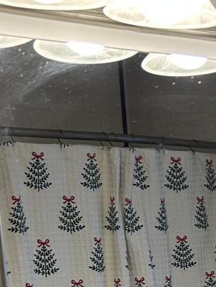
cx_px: 302
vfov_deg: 16.3
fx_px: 924
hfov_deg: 12.8
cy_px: 426
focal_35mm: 111
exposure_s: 1/120
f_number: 1.5
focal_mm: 5.7
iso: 64
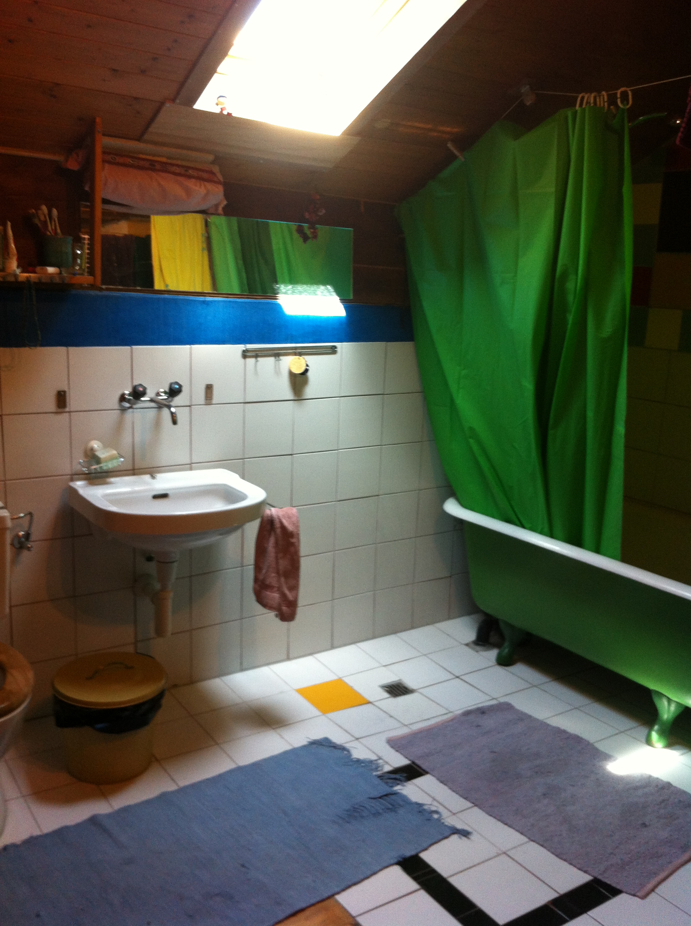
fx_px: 934
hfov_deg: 40.6
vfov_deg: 52.7
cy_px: 463
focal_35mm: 35
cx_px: 346
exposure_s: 1/15
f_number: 2.8
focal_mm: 3.85
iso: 125
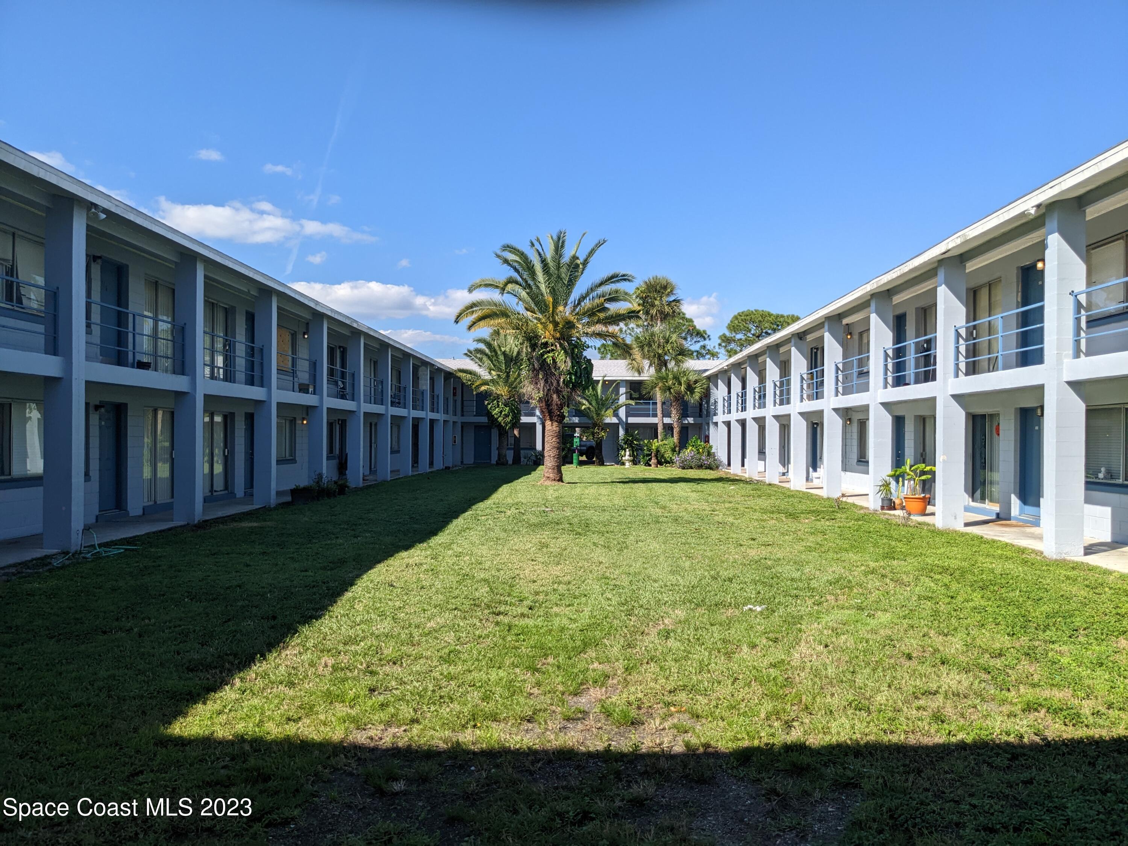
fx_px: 880
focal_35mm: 27
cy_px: 423
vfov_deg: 51.4
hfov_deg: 65.3
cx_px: 564
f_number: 1.73
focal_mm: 4.38
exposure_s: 1/2597
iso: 60
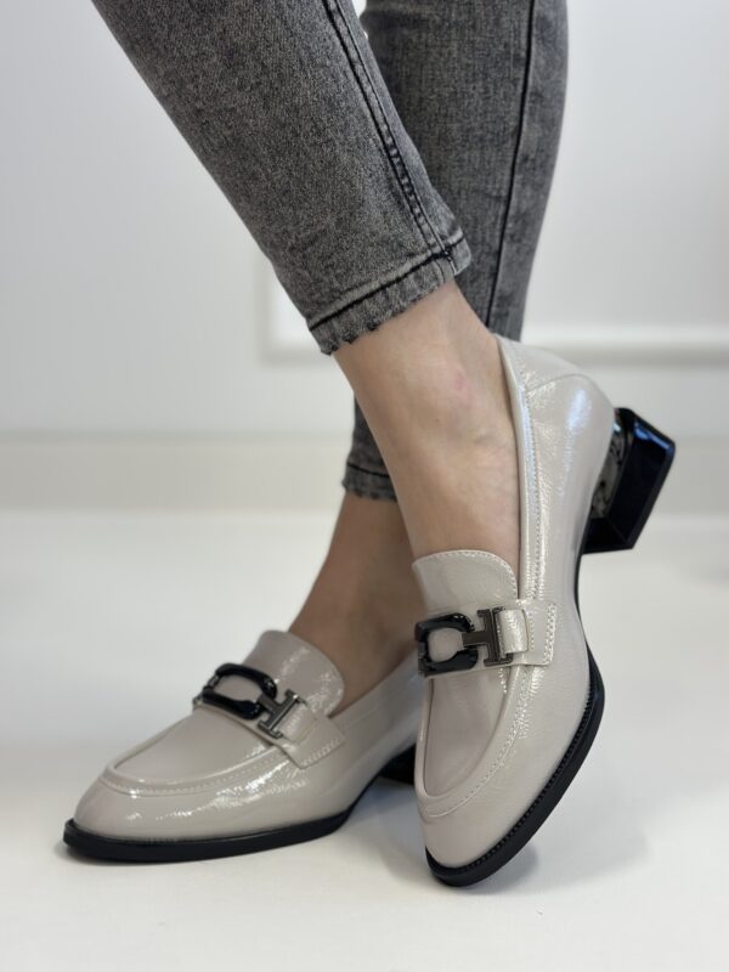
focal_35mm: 48
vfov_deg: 39.7
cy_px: 486
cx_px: 364
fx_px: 1348
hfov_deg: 30.3
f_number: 1.78
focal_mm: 6.86
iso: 100
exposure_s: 1/100
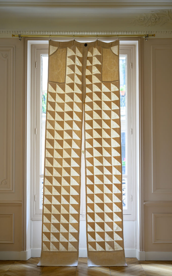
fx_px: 323
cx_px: 89
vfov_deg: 46.2
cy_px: 138
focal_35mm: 43
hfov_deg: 29.8
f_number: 3.2
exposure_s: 1/25
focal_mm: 42
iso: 160
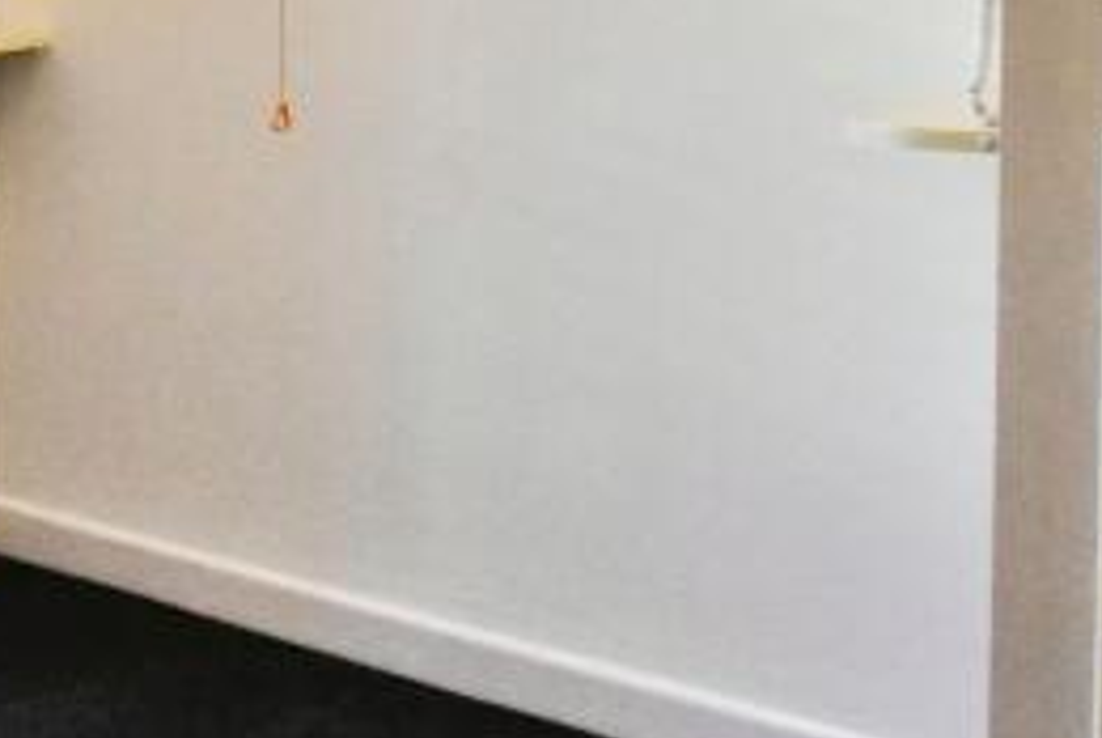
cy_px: -121
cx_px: -195
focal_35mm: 59
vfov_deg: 21.6
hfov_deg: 29.5
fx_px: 1808
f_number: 8
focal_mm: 10
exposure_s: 1/160
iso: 6400
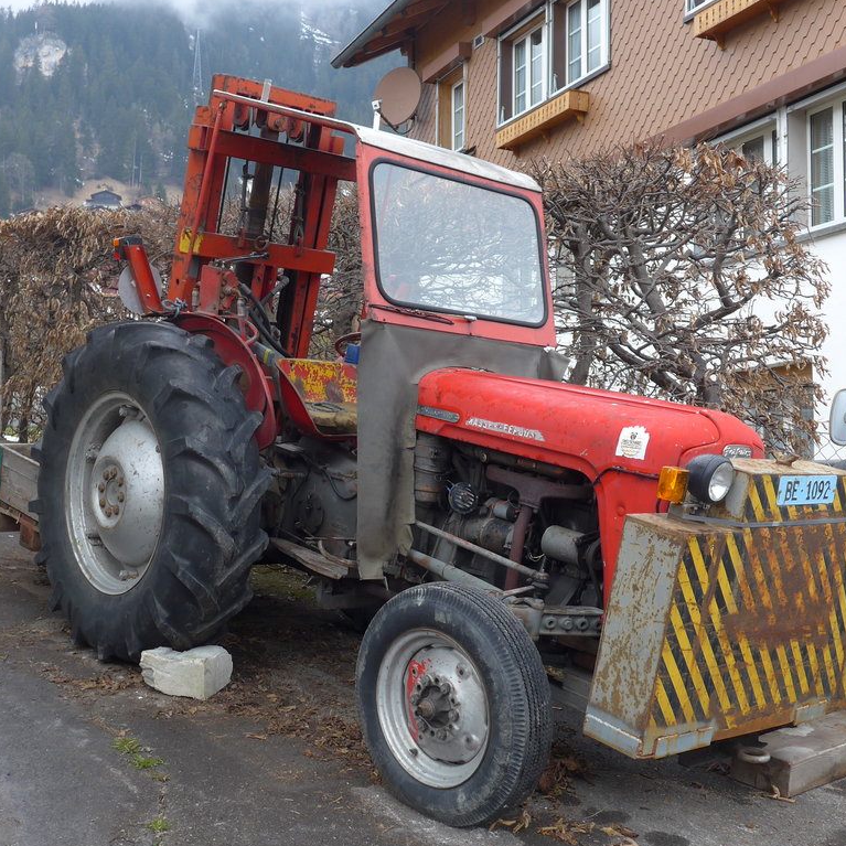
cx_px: 462
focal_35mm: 47
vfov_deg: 36.0
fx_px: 1300
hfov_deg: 36.0
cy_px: 458
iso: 80
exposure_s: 1/125
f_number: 2.8
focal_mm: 7
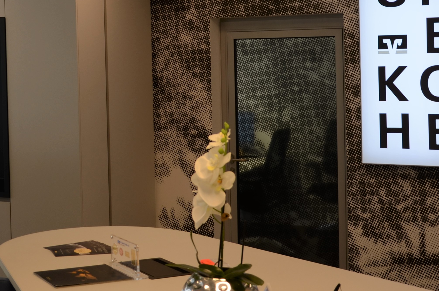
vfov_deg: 17.5
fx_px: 940
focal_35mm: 77
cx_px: 56
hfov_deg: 25.6
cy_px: 64
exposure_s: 1/80
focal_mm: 21
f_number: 4.5
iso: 100
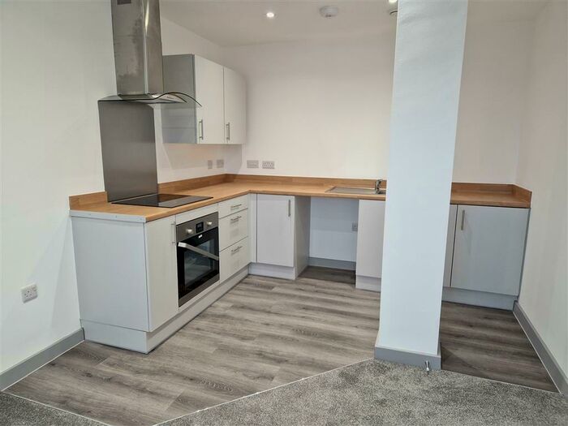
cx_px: 284
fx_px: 377
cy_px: 213
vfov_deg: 58.9
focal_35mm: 23
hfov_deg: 73.9
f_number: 1.8
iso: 50
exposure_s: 1/100
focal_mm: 5.4
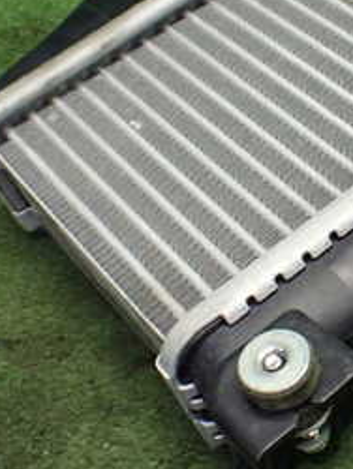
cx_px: 391
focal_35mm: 72
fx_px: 977
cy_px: 186
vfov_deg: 26.9
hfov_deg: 19.6
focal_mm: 5.4
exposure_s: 1/125
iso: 640
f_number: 2.3
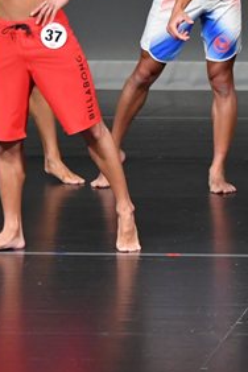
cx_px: 326
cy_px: 66
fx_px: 7243
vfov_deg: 2.9
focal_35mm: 701
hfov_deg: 2.0
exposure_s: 1/400
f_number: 5.6
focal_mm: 170
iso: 4000
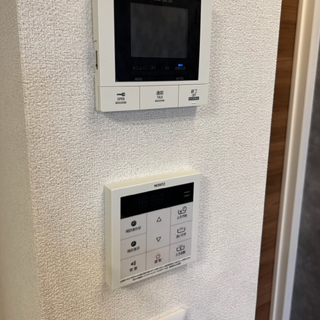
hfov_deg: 52.5
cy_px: 137
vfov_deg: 52.4
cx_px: 159
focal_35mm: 31
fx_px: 324
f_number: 1.5
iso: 64
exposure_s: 1/50
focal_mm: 5.7
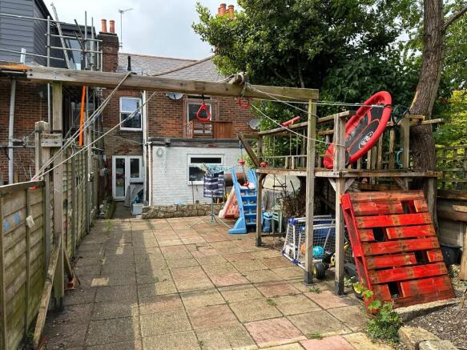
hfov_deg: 71.6
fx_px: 324
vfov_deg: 56.8
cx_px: 234
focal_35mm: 24
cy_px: 175
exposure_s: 1/1779
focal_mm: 6.86
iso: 80
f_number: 1.78
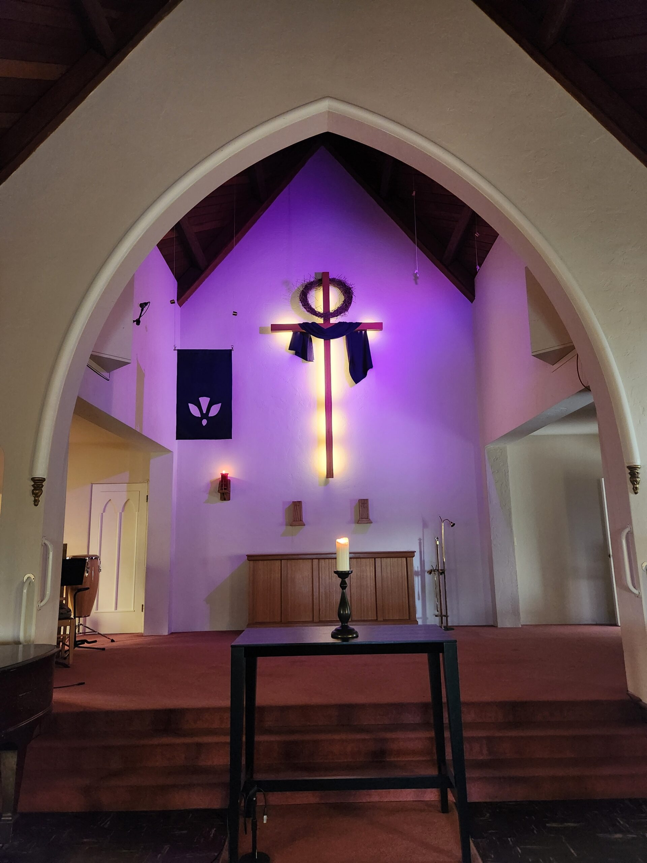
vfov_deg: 73.9
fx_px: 573
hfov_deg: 58.9
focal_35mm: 23
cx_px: 324
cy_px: 432
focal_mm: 5.4
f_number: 1.8
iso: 640
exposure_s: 1/40
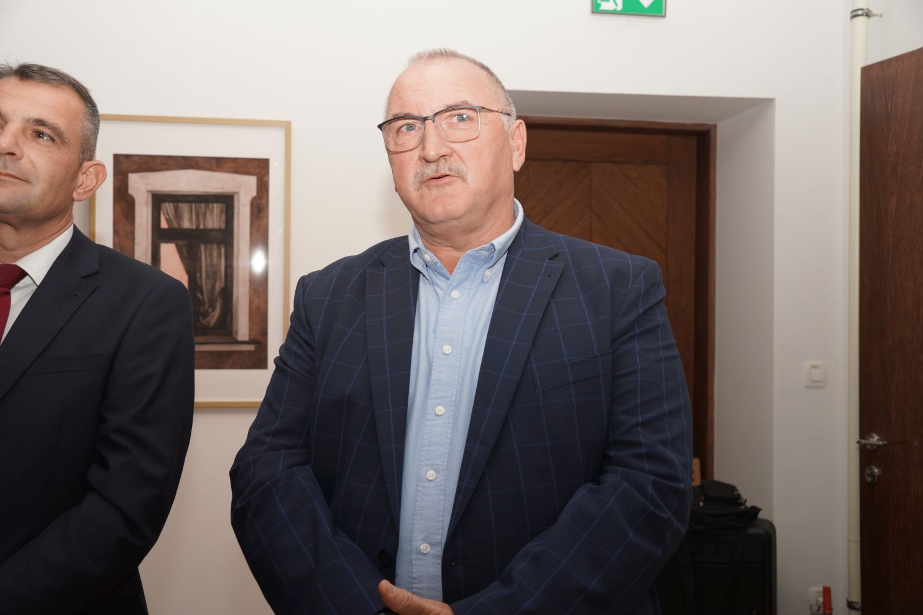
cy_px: 308
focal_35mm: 40
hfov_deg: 48.2
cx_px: 462
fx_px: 1031
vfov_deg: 33.2
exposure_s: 1/200
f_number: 4.5
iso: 200
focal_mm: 26.8
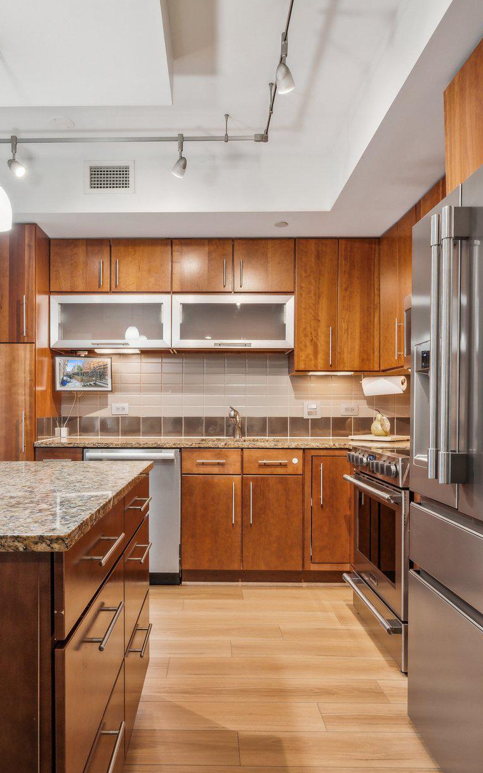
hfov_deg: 50.8
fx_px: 505
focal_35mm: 24
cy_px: 416
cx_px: 197
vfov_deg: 74.7
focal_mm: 14
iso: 400
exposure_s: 1/5
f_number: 7.1
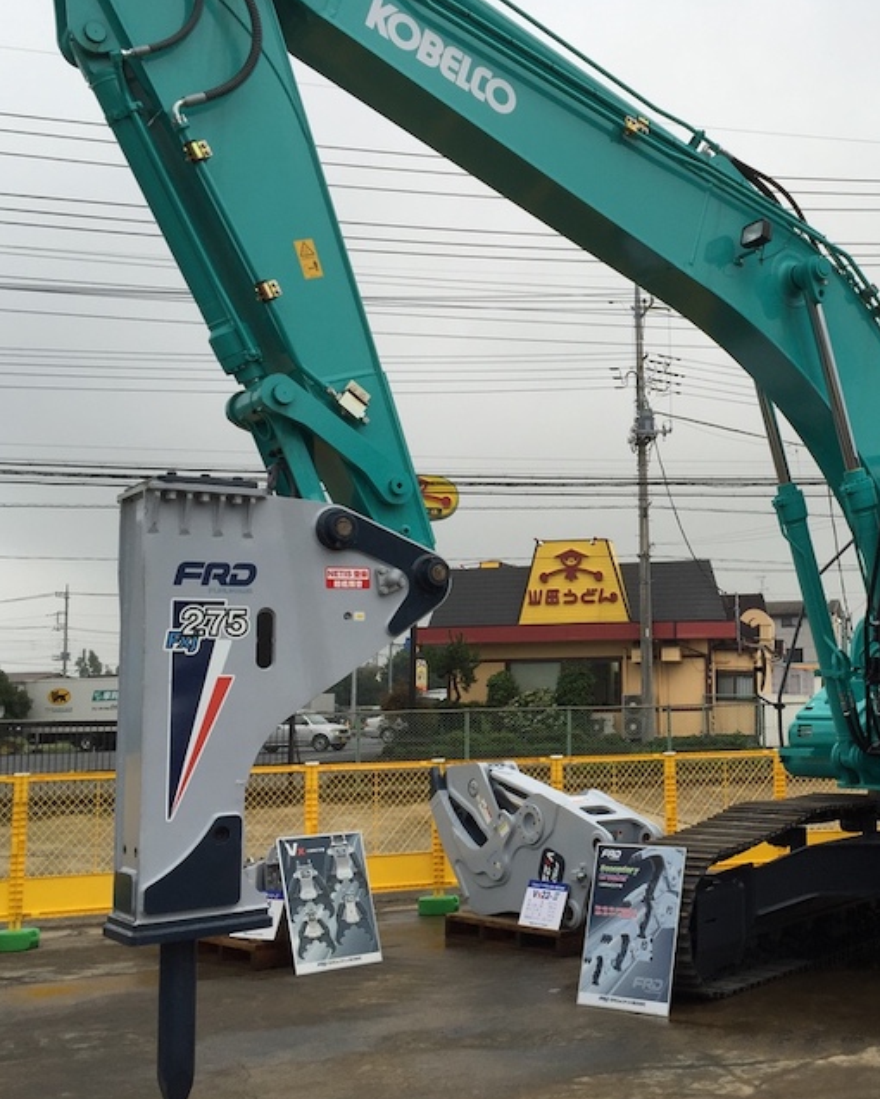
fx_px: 1302
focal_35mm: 40
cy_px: 548
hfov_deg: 36.1
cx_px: 707
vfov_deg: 45.8
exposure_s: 1/380
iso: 32
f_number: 2.2
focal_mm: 4.15
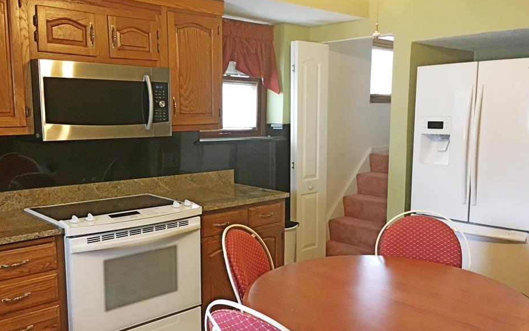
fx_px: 490
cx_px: 269
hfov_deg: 56.7
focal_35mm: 34
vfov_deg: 37.3
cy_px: 180
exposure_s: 1/30
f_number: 2.2
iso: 160
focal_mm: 4.15
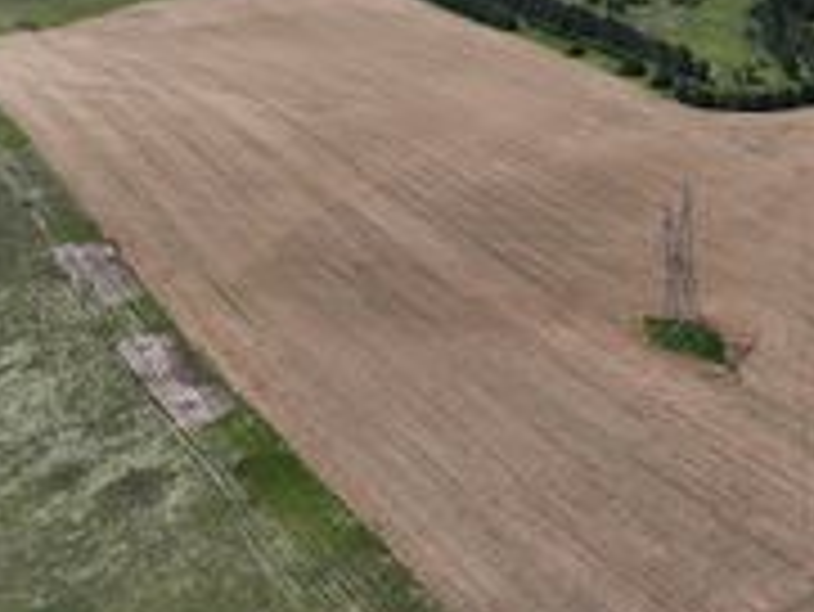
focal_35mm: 57
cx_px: 854
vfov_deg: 25.2
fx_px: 1341
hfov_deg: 30.8
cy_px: 104
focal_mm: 12.29
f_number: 2.8
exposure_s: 1/2500
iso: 120
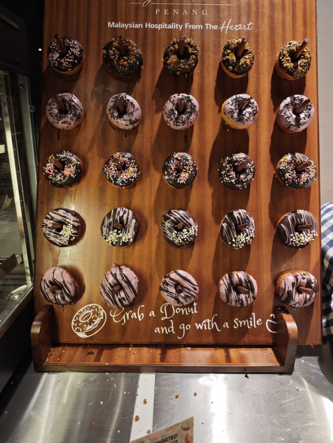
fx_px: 295
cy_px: 222
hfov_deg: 58.9
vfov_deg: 73.9
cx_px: 166
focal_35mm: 23
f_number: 1.62
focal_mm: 6.55
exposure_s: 1/100
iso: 125
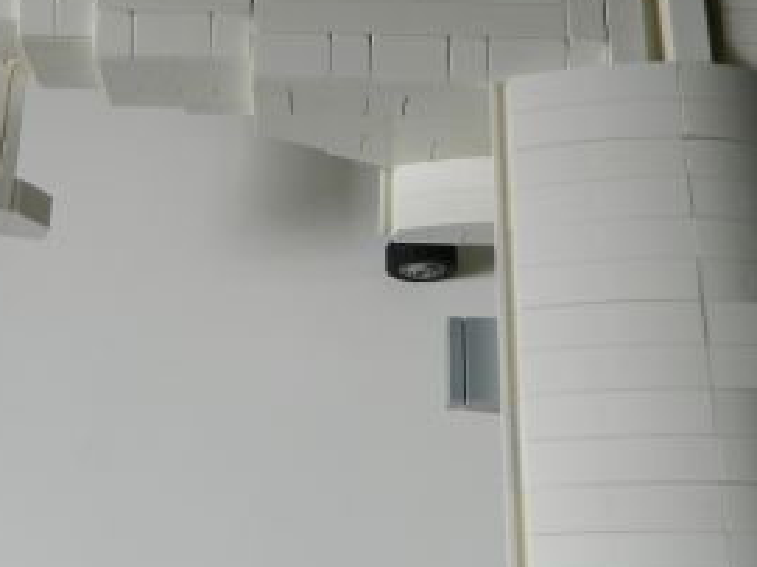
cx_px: 360
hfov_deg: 32.7
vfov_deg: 24.3
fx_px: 1290
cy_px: 92
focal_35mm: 59
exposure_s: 1/50
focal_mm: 4.5
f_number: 3.1
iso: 80
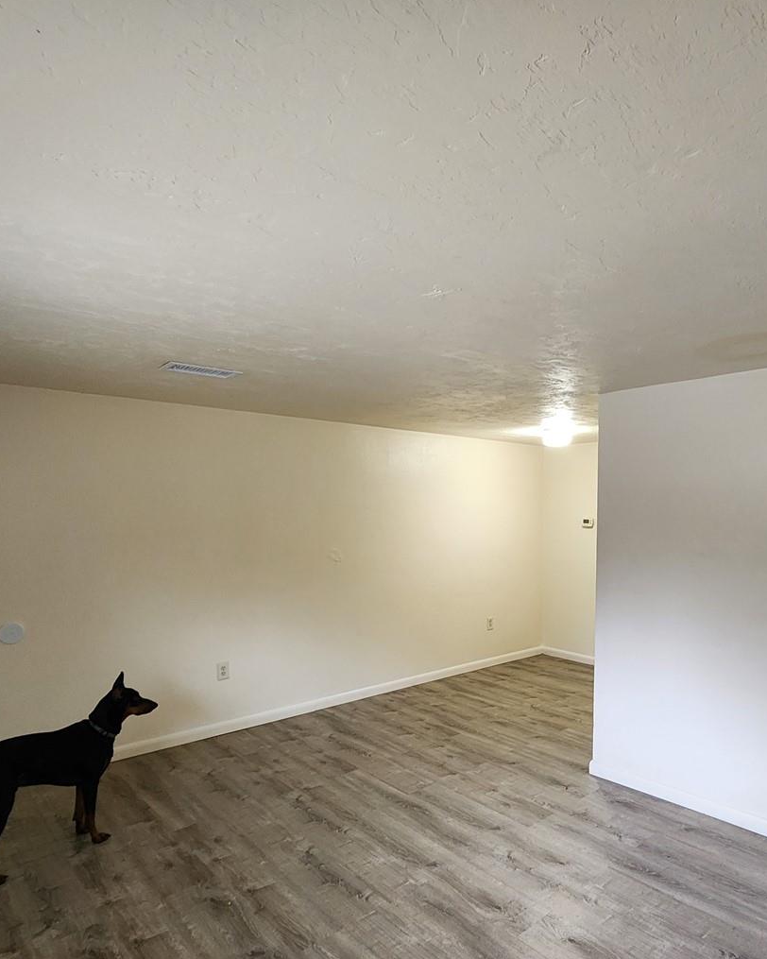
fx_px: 568
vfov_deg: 79.9
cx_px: 477
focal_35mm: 20
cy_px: 545
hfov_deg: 67.1
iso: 320
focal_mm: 2.2
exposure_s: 1/40
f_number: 2.2
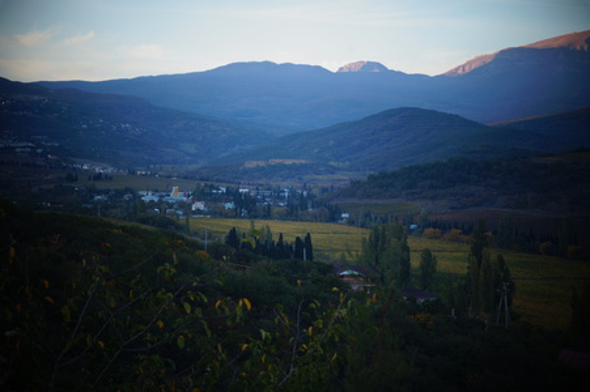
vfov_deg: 16.5
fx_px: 1351
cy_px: 196
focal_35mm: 82
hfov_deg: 24.6
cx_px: 295
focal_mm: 55
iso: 125
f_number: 5.6
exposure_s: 1/100
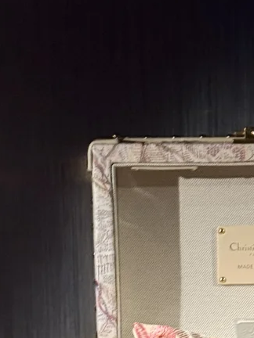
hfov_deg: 9.2
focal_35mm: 160
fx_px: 1565
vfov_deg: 12.1
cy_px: 404
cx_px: 272
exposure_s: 1/32
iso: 500
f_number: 1.78
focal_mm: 6.76
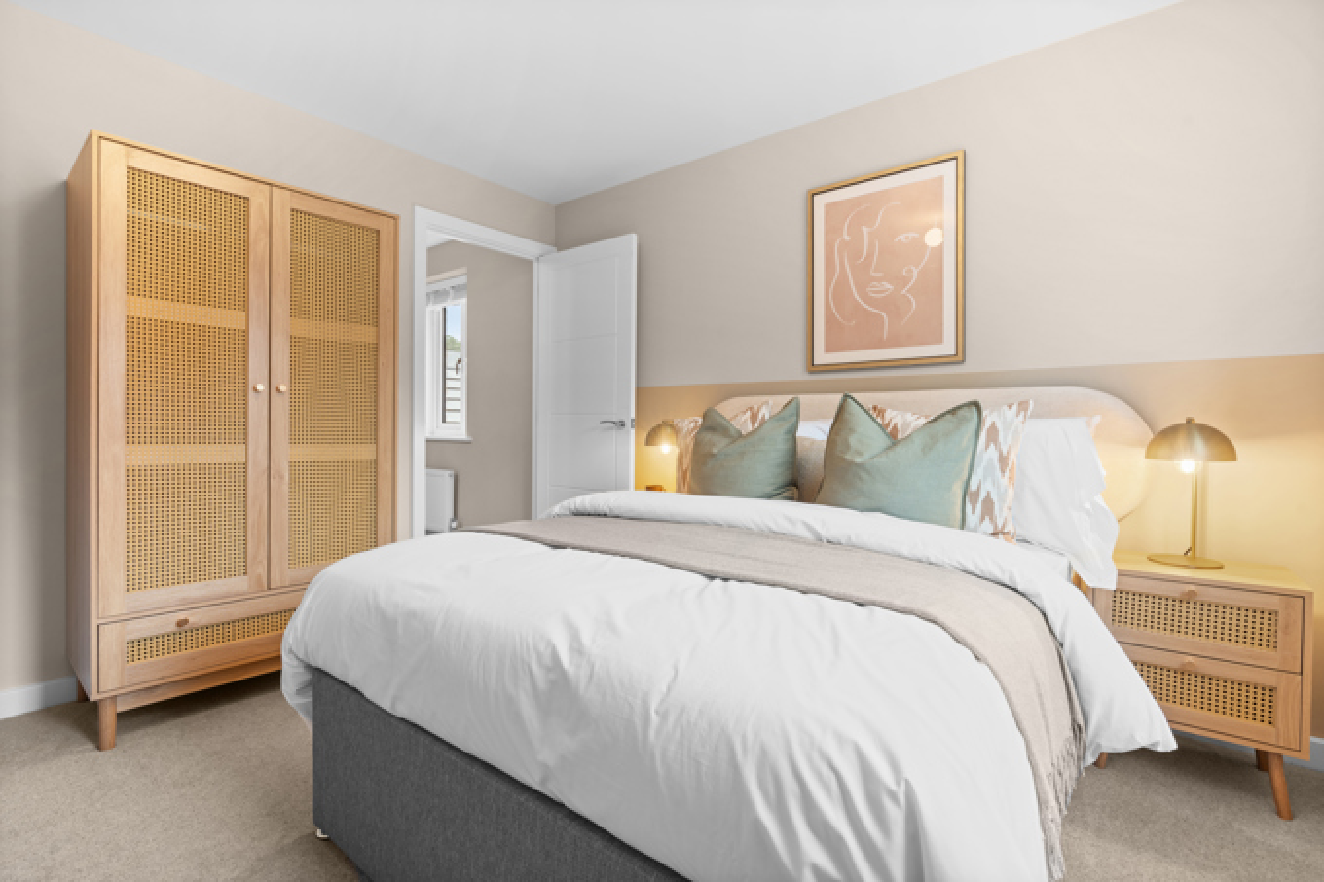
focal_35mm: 17
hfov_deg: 93.3
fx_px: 625
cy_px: 441
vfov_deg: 70.4
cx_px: 662
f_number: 9
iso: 200
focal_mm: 17
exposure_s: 1/1.25
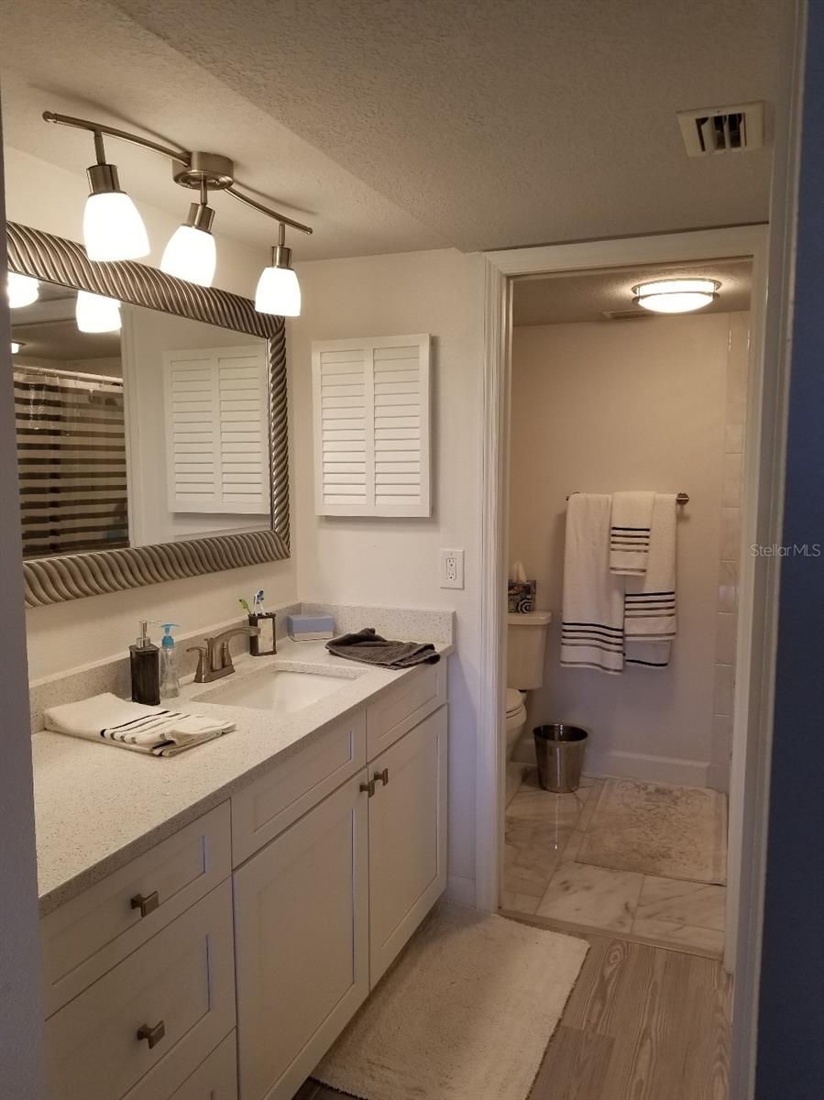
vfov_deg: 67.3
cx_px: 412
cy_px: 550
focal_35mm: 26
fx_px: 826
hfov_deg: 53.0
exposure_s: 1/120
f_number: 1.7
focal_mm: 4.3
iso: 80
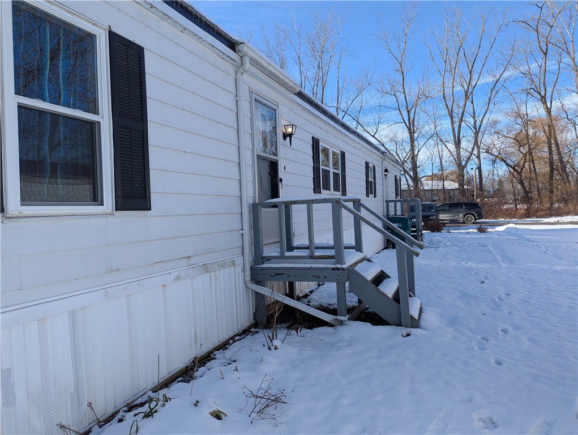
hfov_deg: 71.5
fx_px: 401
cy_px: 218
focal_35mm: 24
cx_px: 289
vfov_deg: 56.9
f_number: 1.85
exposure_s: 1/1397
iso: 43
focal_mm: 6.81
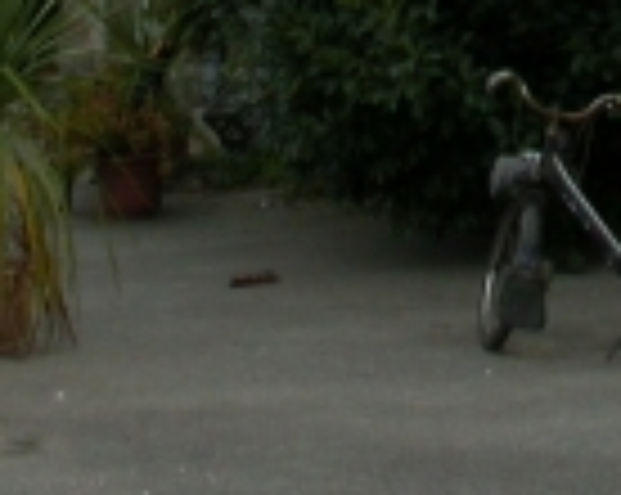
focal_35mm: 184
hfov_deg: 10.3
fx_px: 3377
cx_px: 770
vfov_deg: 8.0
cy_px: -508
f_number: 6
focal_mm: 7.85
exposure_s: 1/173
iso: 100
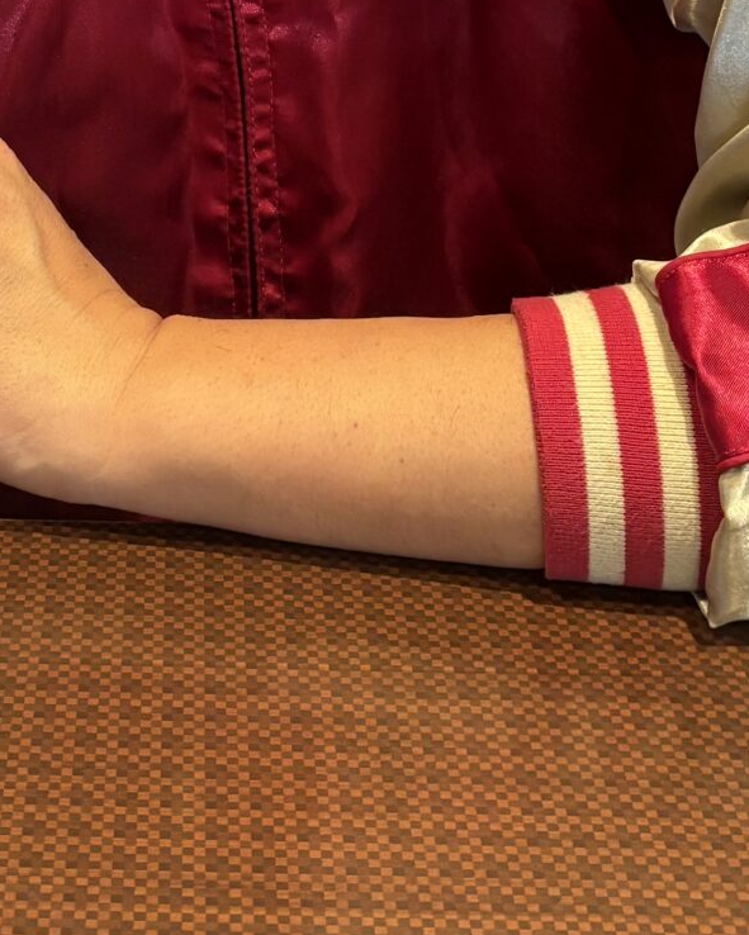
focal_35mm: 88
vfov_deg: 20.5
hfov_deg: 17.3
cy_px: -137
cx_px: 136
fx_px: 2437
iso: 500
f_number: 1.6
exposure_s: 1/50
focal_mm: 5.96
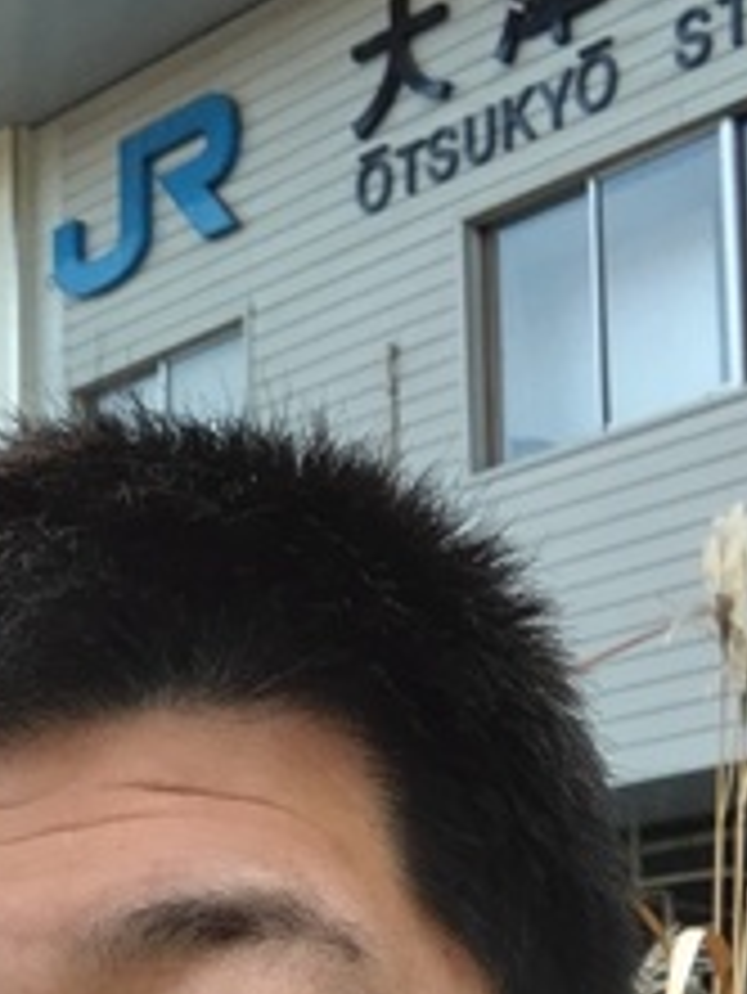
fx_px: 2702
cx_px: -14
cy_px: 922
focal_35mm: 94
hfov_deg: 15.4
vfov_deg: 20.4
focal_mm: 2.78
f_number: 2
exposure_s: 1/120
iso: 134
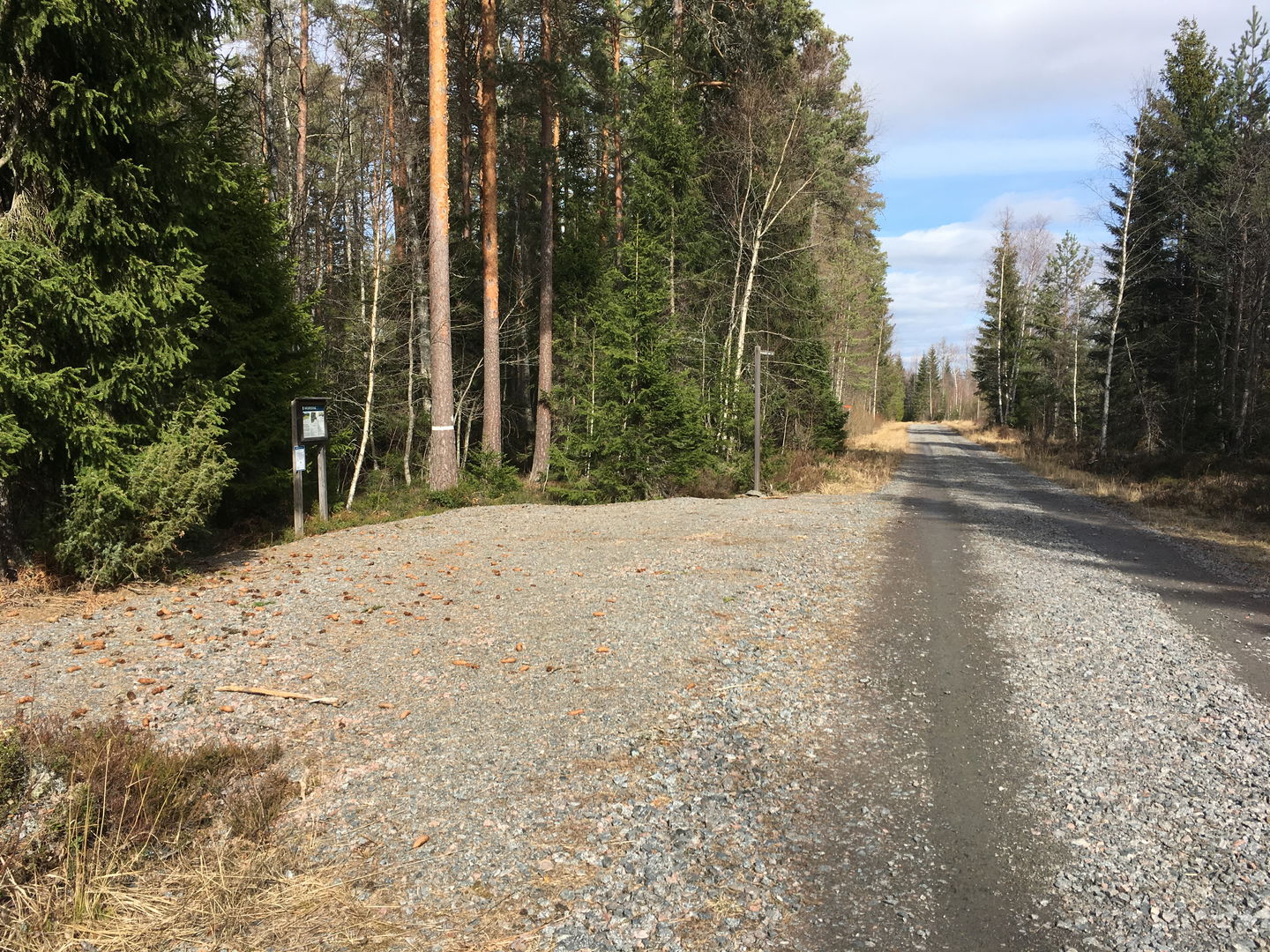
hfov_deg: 61.7
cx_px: 635
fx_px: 1064
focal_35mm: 29
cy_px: 476
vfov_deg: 48.2
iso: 25
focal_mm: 4.15
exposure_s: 1/950
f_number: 2.2
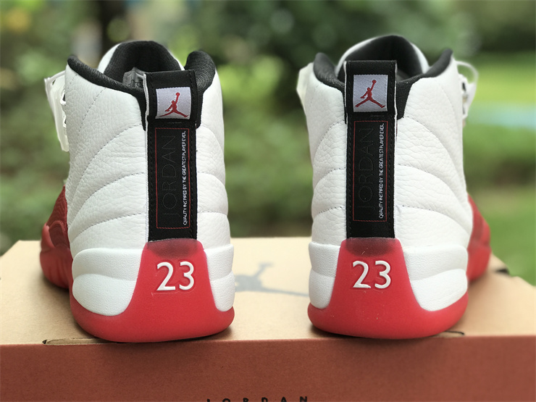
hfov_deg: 33.8
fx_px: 883
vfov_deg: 25.7
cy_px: 201
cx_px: 268
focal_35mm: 57
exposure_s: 1/100
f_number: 2.8
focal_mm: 6.6
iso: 20
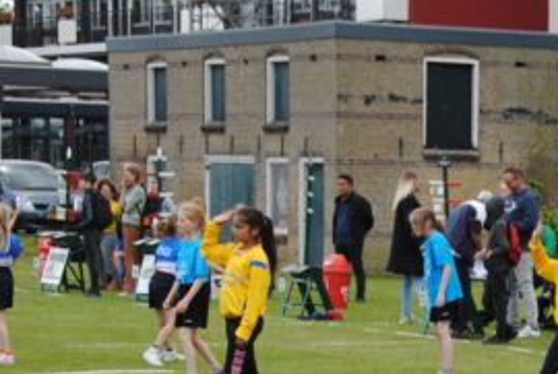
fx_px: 2826
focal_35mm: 182
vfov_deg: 7.5
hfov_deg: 11.1
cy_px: 522
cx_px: 661
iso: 100
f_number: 6.3
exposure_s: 1/160
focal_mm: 32
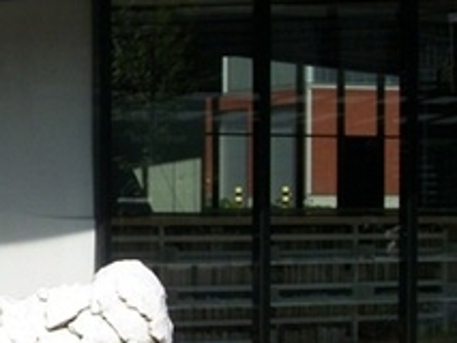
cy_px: 257
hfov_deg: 13.5
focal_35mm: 141
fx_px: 1863
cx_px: -118
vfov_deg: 10.5
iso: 80
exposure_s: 1/200
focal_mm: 8.8
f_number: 11.2
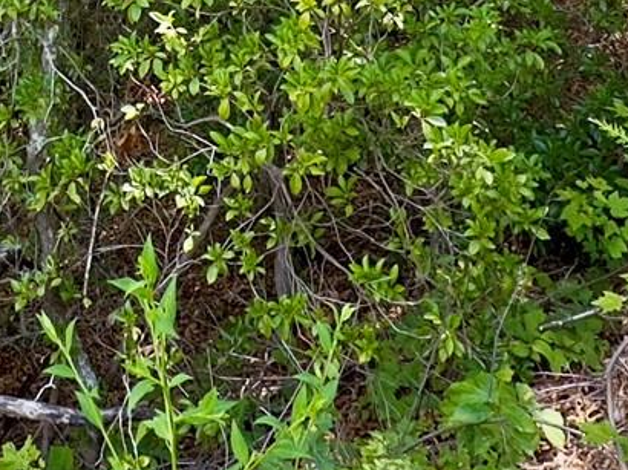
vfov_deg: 17.2
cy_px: -370
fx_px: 1269
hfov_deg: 27.1
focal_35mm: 70
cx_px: 95
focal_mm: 2.22
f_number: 2.2
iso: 40
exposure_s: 1/133
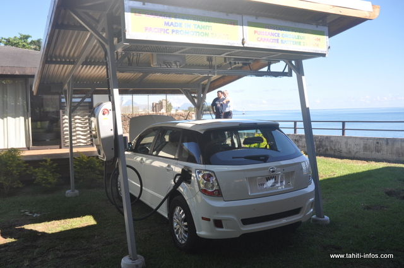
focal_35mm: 33
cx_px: 202
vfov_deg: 39.9
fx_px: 370
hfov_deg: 57.3
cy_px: 134
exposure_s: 1/200
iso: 200
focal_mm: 22
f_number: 7.1
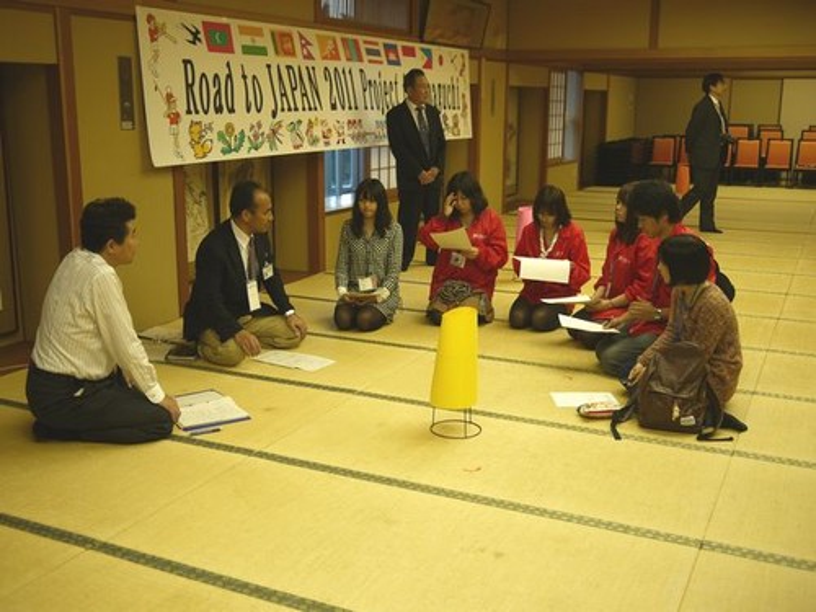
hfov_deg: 46.8
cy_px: 306
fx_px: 943
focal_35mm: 40
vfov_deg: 36.0
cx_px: 408
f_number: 2
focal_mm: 20
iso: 100
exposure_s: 1/100
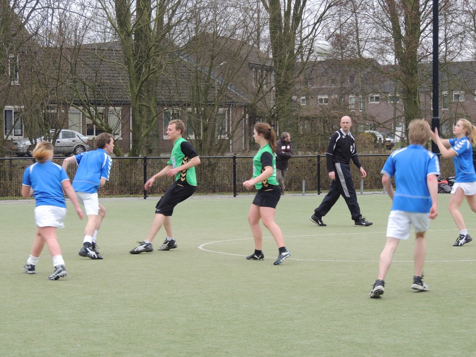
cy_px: 178
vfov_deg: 12.3
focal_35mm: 120
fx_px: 1650
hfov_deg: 16.4
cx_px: 238
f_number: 4.2
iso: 140
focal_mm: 21.4
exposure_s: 1/100
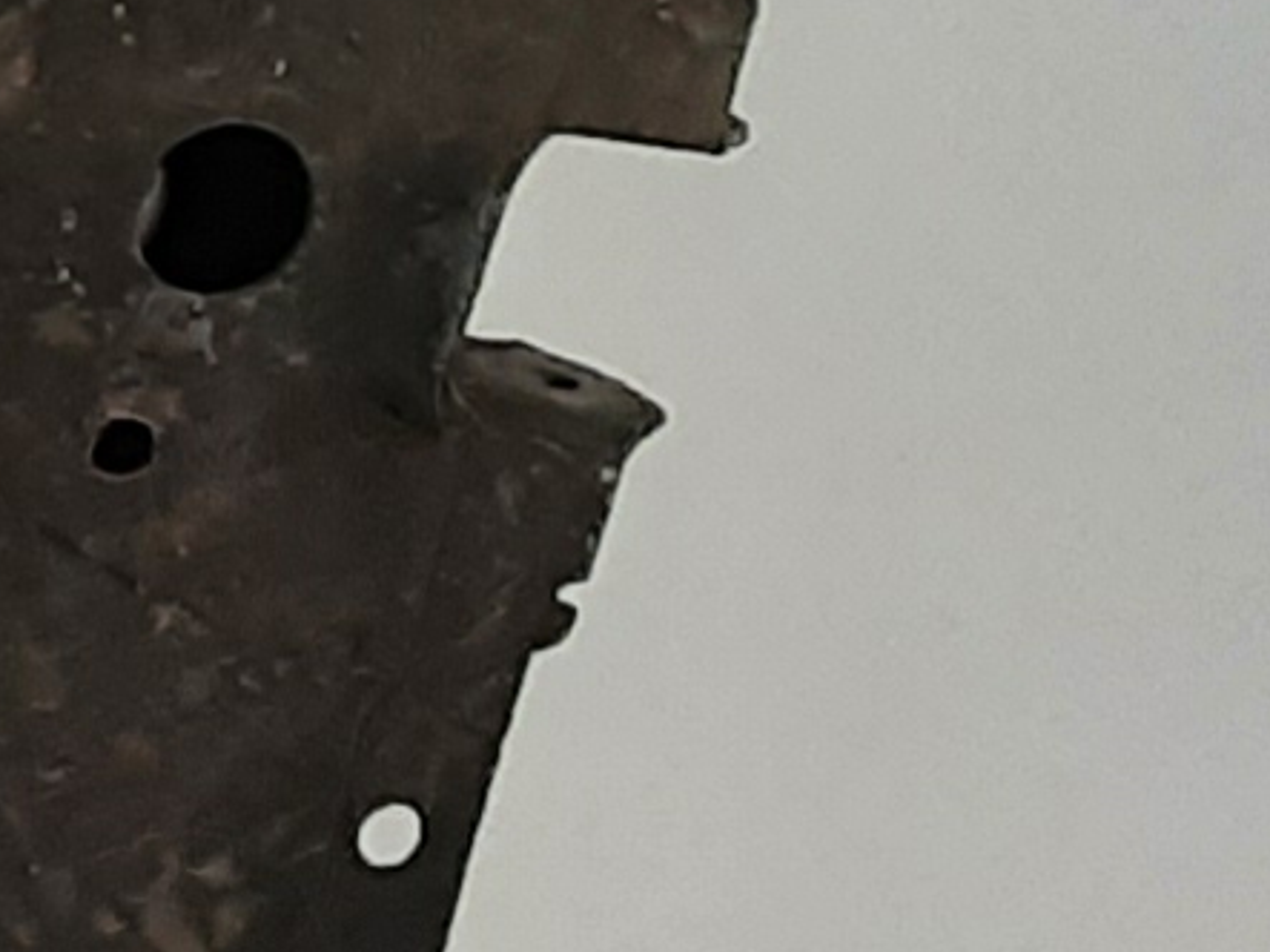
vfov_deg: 7.4
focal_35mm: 199
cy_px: -69
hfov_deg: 8.7
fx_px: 7299
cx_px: -2110
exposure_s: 1/50
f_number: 1.9
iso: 100
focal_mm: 2.91
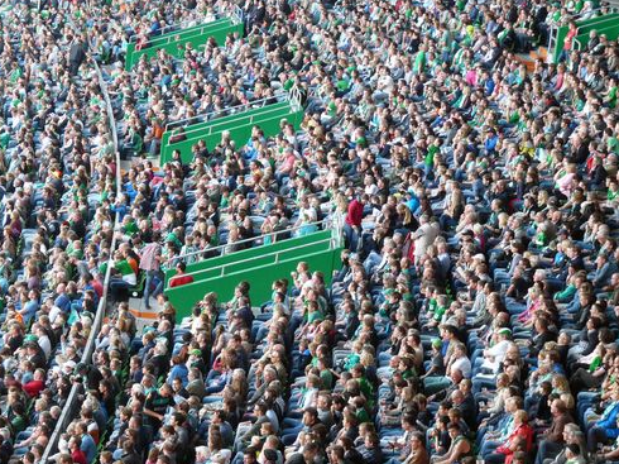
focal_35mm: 156
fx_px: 2788
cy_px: 256
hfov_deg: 12.7
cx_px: 260
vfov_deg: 9.5
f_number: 3.6
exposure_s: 1/40
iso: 200
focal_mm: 23.7
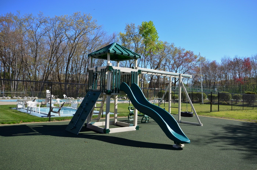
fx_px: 214
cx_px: 128
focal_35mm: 30
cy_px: 85
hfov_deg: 62.0
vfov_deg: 43.4
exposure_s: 1/500
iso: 800
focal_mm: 20
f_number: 11
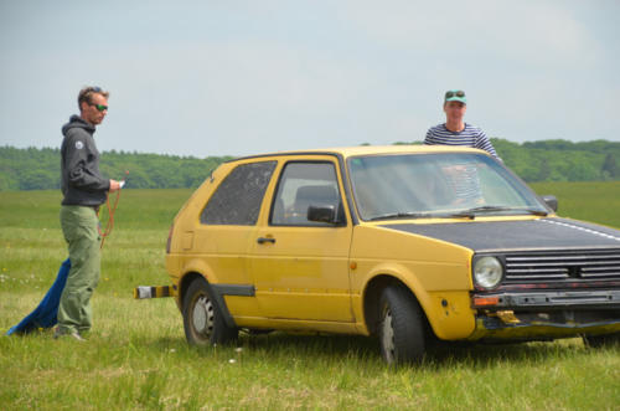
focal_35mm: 147
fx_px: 2526
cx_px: 310
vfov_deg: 9.3
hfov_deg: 14.0
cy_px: 206
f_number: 5.6
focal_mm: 98
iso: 125
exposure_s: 1/500
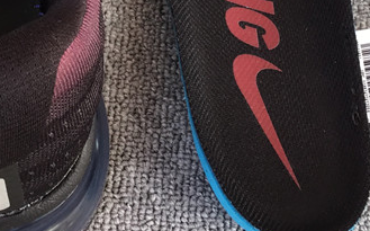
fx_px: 907
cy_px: -76
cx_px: 159
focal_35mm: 90
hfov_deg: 23.0
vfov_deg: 13.9
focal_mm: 3.3
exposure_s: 1/100
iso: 32
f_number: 2.4
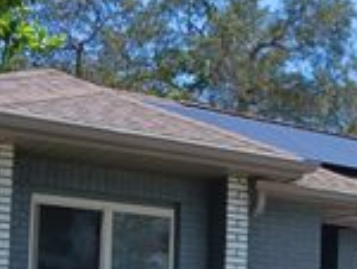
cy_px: 313
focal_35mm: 90
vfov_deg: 15.9
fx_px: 930
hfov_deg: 20.3
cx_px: 433
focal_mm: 4
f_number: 1.8
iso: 20
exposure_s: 1/201
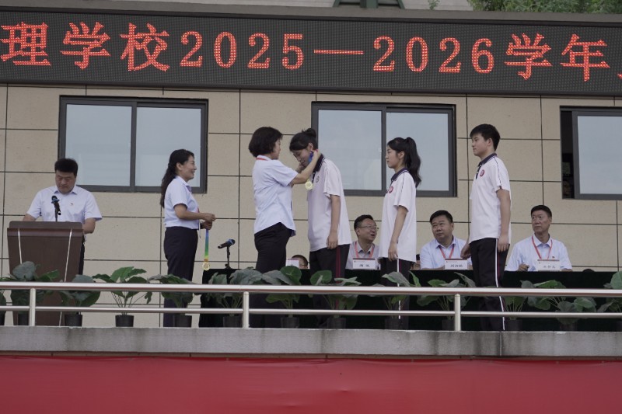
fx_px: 1606
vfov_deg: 14.7
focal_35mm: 93
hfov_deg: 21.9
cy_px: 207
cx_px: 311
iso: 200
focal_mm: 62
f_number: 4
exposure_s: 1/320
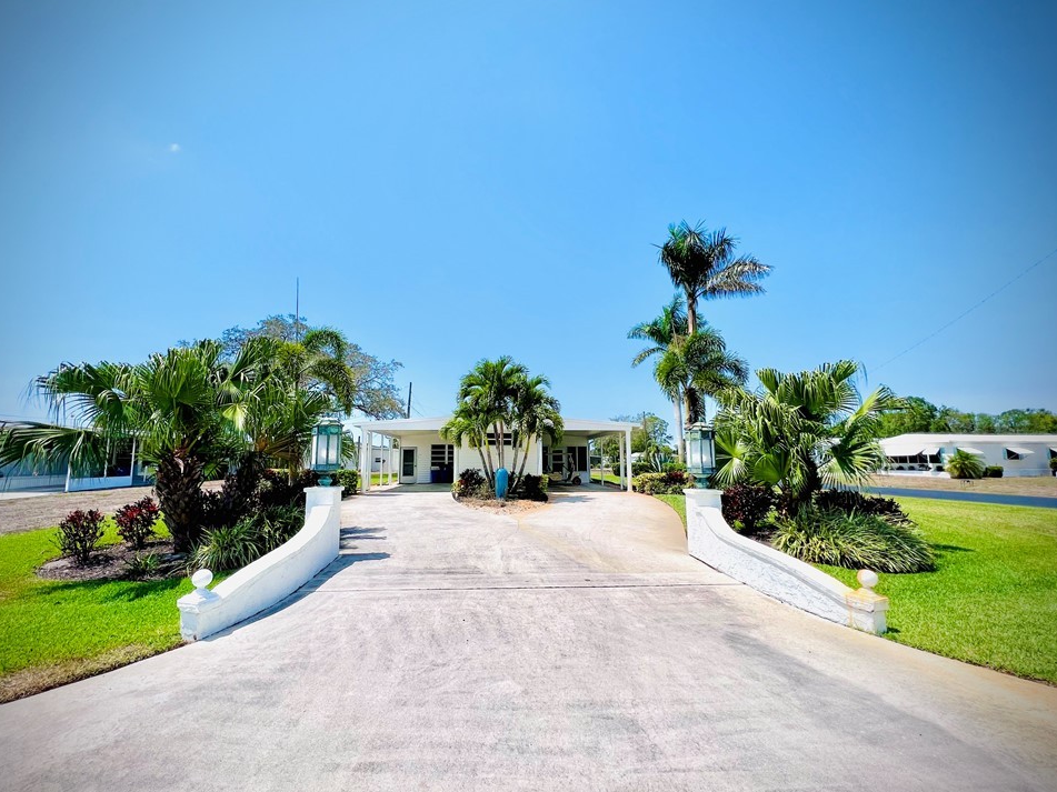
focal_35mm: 14
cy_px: 409
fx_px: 427
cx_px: 503
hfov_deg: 102.0
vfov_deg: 85.6
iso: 40
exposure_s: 1/4065
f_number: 1.8
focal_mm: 1.57
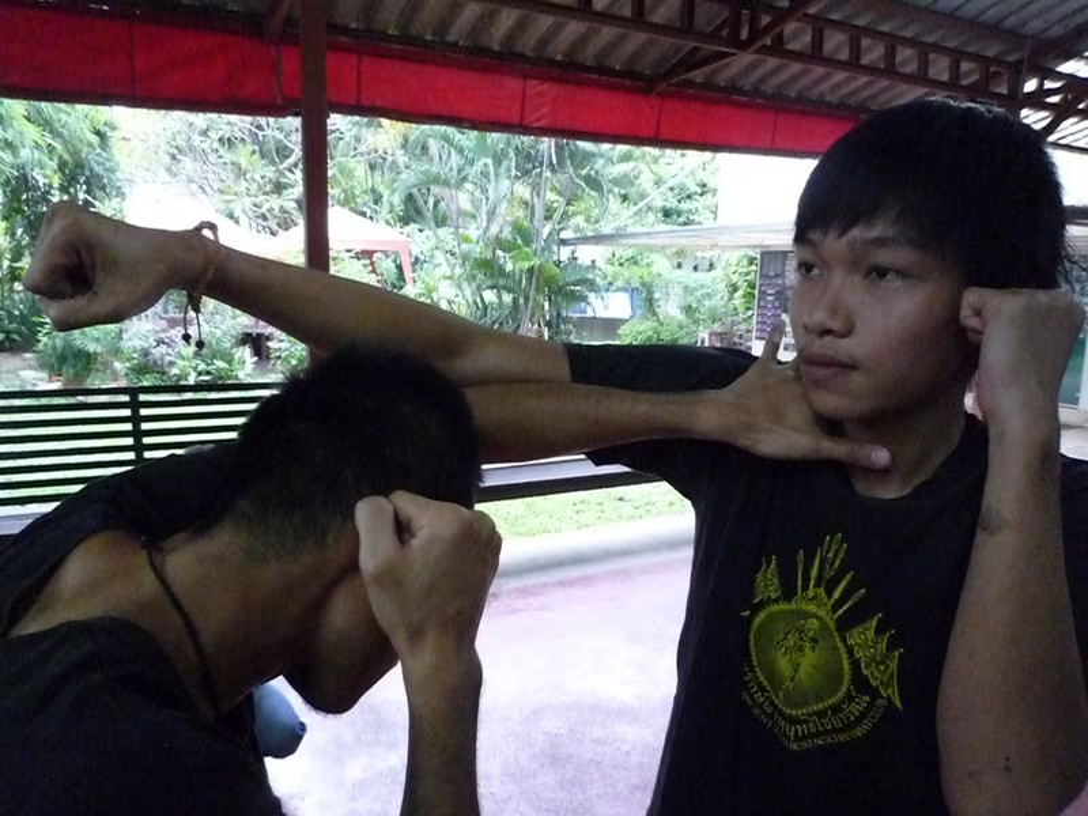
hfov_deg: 69.4
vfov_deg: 54.9
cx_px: 544
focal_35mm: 25
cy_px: 408
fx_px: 786
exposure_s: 1/60
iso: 1600
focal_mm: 4.4
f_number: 2.8
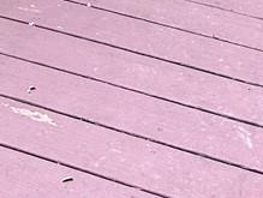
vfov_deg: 11.6
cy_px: -232
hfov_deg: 17.5
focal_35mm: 112
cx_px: 96
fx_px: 852
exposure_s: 1/121
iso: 200
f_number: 1.78
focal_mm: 6.86
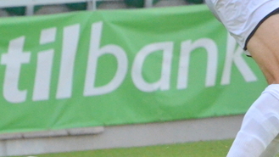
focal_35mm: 973
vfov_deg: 1.2
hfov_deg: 2.2
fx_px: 7198
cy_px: 36
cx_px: 421
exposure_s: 1/3200
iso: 3200
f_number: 7.1
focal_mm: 170
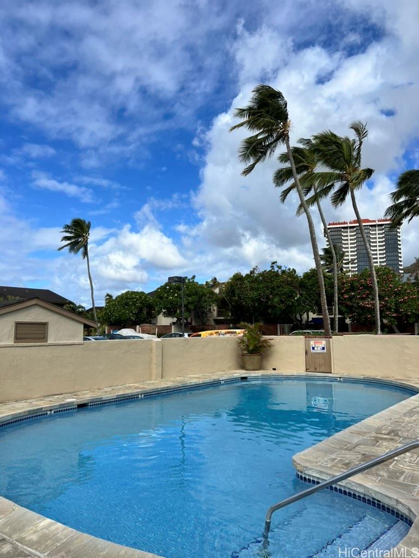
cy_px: 279
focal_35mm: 26
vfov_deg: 67.3
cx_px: 210
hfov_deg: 53.1
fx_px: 420
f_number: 1.5
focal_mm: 5.7
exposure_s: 1/5587
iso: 50
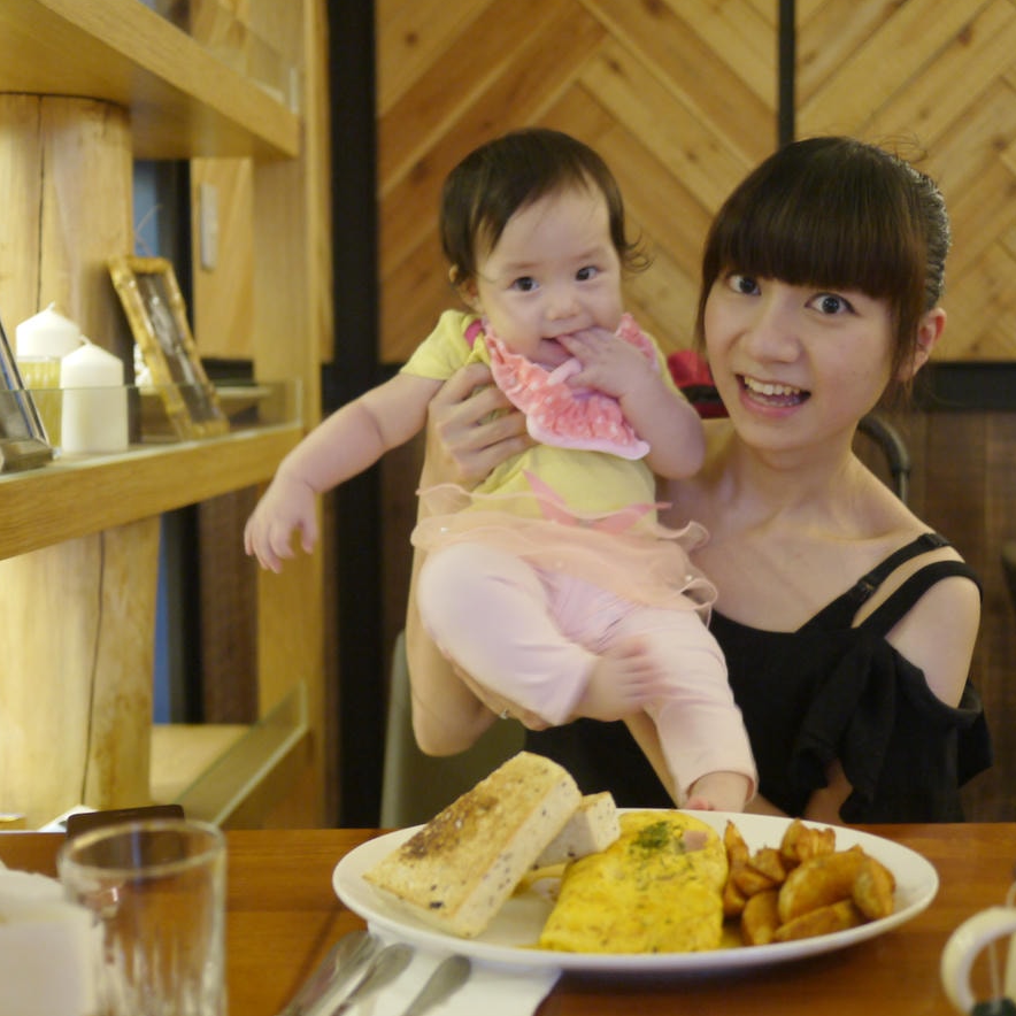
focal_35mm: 48
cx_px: 570
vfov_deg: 35.4
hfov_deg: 35.3
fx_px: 1594
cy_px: 502
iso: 400
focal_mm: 20
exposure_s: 1/15
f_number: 1.7
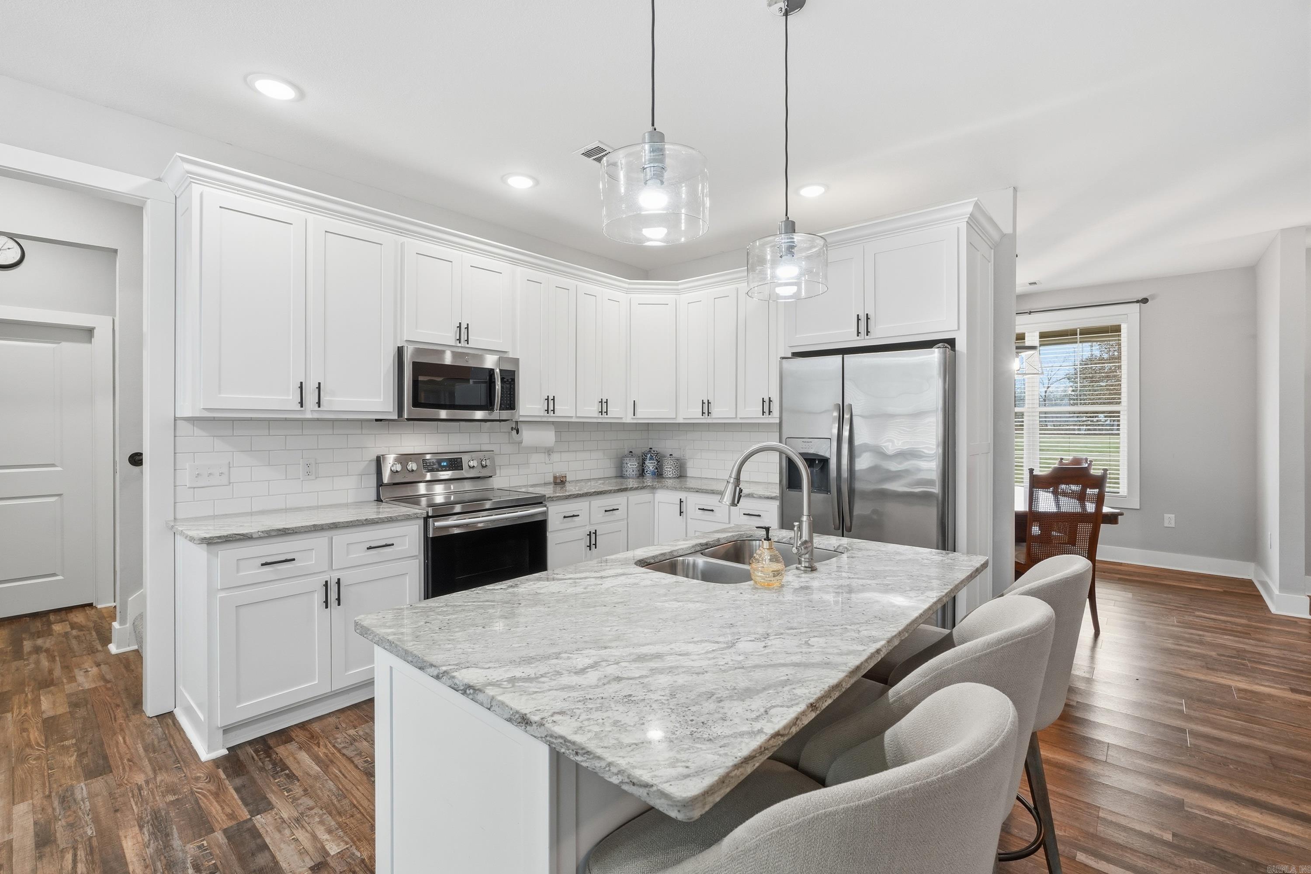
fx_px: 546
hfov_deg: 100.4
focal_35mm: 15
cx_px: 656
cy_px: 437
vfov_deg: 77.3
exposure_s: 1/50
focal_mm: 10
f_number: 9
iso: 250
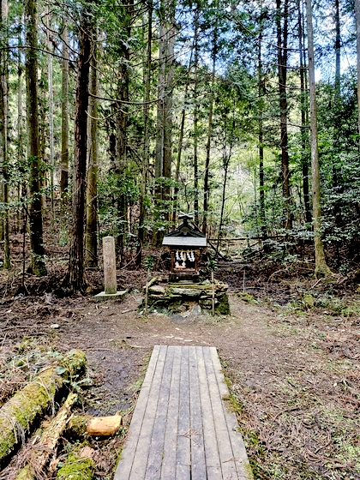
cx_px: 180
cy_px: 240
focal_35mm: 24
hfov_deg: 56.8
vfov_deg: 71.6
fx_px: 333
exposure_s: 1/101
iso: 200
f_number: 1.8
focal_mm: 5
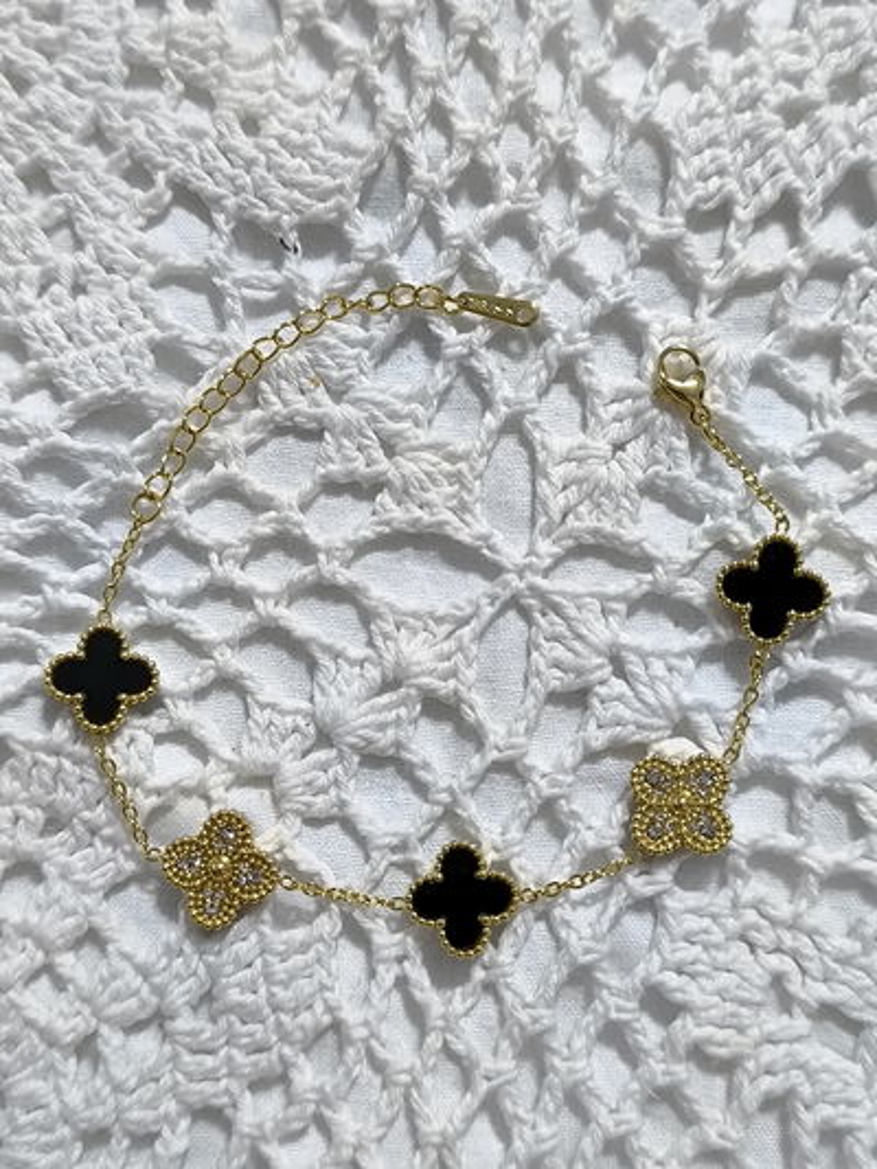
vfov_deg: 42.9
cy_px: 584
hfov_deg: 32.9
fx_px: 1486
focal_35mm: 44
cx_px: 438
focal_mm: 6.14
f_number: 1.65
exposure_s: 1/60
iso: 1000
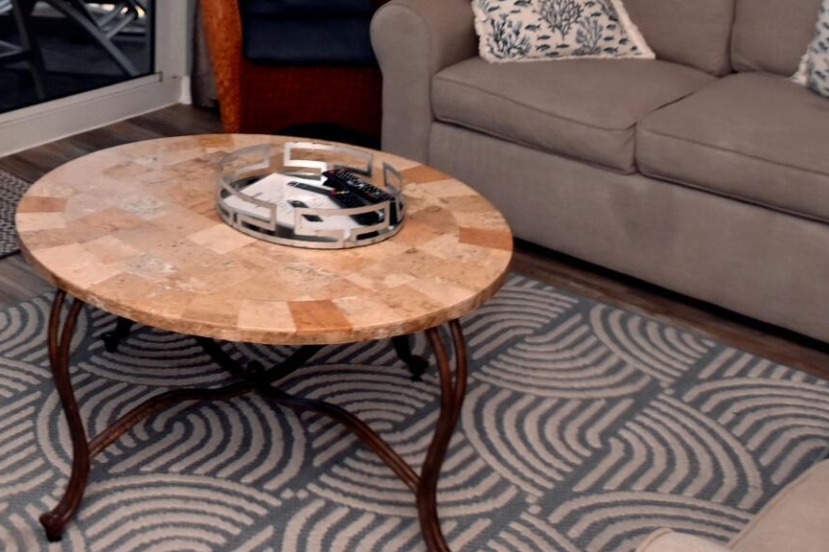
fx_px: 1197
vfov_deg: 22.6
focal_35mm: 52
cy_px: -207
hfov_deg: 35.9
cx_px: 82
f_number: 5.6
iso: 160
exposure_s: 1/250
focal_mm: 10
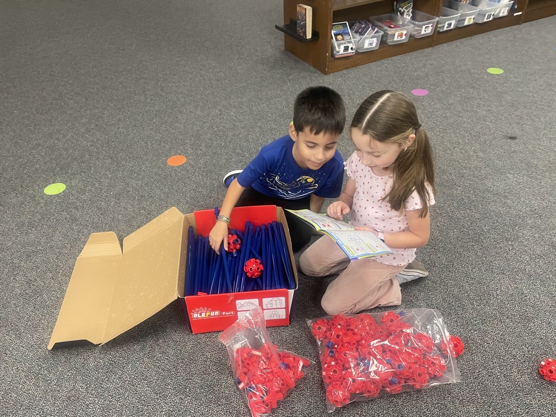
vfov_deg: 49.7
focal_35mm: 28
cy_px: 223
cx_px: 268
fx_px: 450
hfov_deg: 63.4
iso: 160
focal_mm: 4.2
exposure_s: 1/60
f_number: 1.6
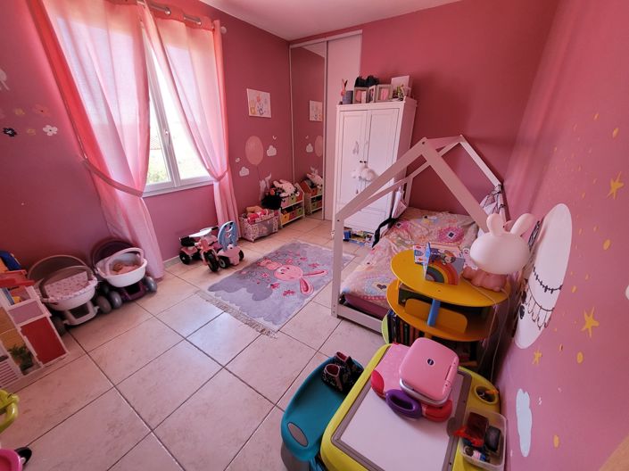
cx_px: 314
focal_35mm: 13
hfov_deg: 106.2
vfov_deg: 89.9
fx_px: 236
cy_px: 236
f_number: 2.2
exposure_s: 1/50
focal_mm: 1.74
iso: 200
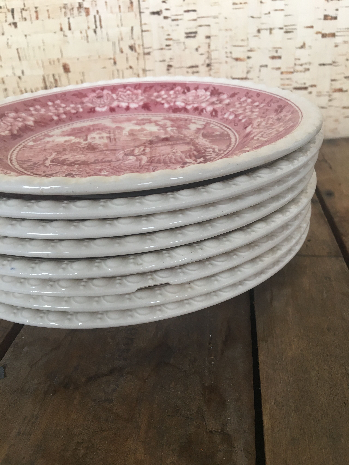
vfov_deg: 61.7
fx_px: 390
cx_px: 174
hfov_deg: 48.2
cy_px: 232
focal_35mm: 29
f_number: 2.2
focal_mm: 4.15
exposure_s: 1/33
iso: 80
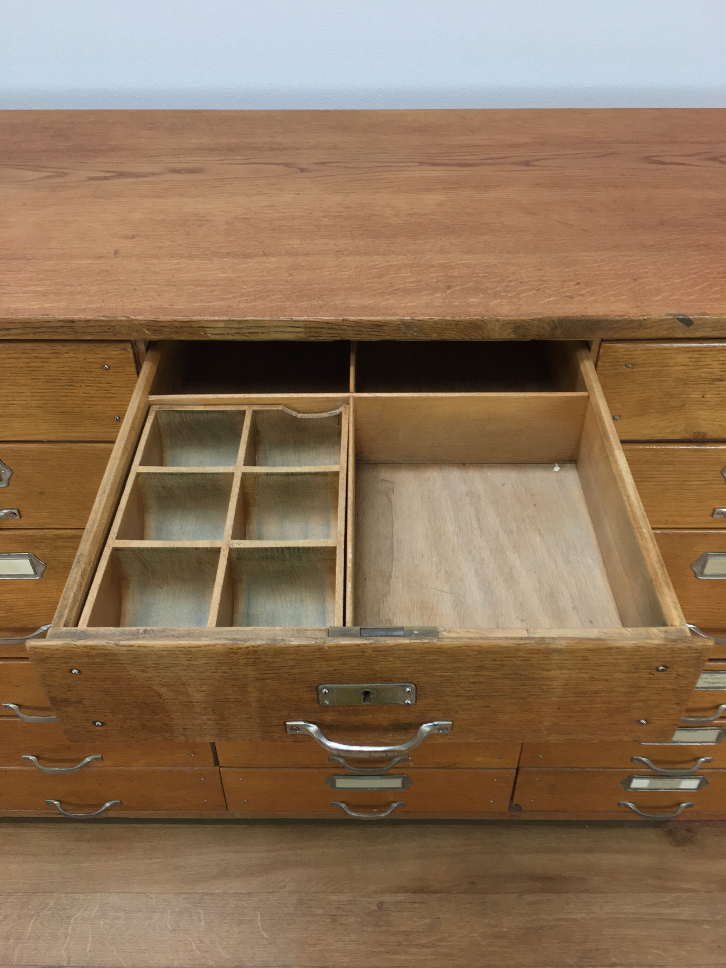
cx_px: 363
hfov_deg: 48.2
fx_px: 811
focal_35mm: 29
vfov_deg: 61.7
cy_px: 484
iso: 64
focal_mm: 4.15
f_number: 2.2
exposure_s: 1/33
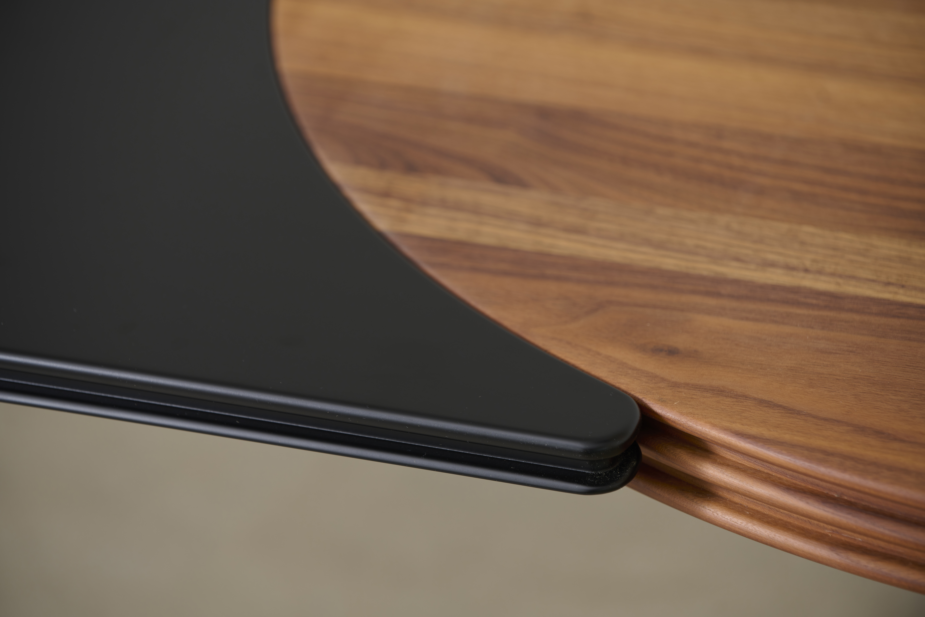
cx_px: 462
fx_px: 3340
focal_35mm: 130
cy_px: 308
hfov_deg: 15.8
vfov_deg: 10.5
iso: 100
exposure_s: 1/125
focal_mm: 130
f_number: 4
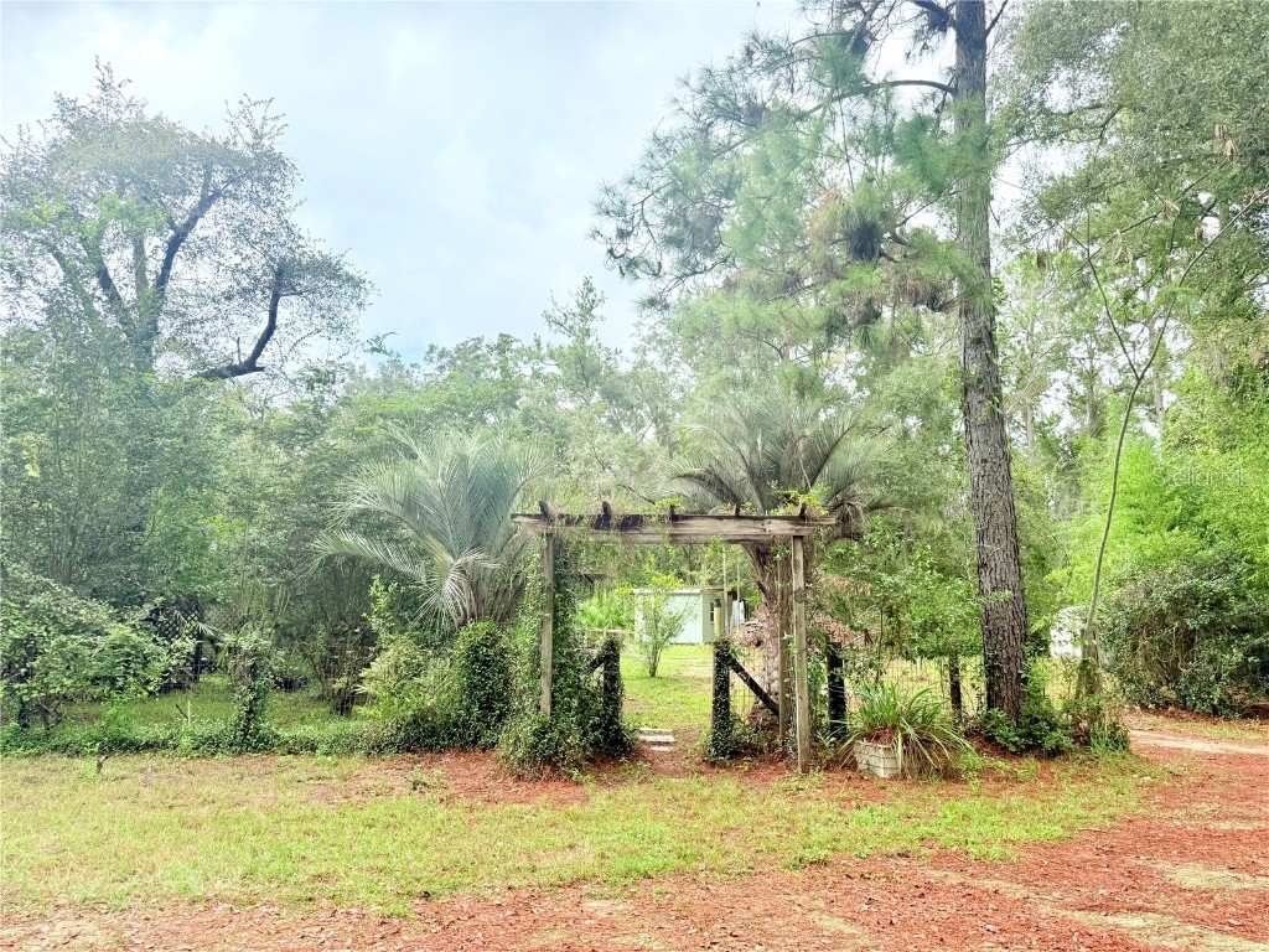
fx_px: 880
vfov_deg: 56.8
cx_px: 634
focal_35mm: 24
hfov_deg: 71.6
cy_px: 476
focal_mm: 6.76
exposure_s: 1/2000
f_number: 1.78
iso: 100
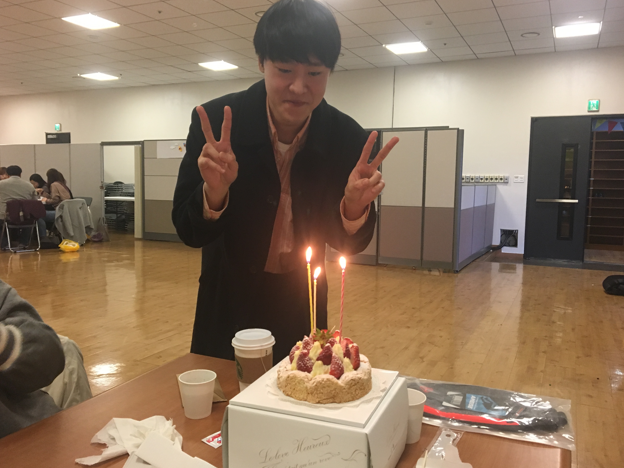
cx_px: 309
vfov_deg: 46.8
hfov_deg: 60.0
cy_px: 230
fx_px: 541
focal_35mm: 30
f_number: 2.2
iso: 160
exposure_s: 1/30
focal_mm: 4.15
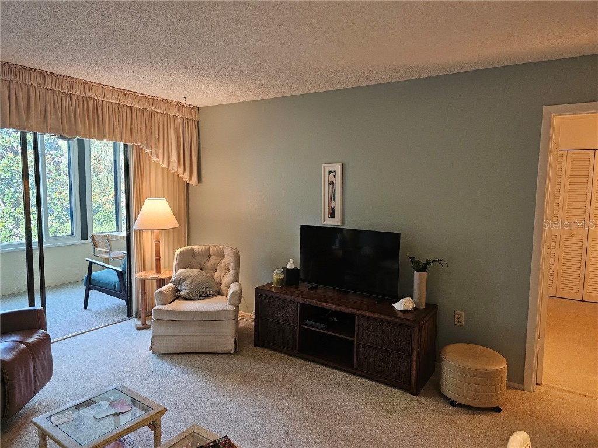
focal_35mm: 23
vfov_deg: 58.9
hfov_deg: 73.9
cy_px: 224
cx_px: 299
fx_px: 397
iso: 400
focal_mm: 6.3
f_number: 1.7
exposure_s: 1/120
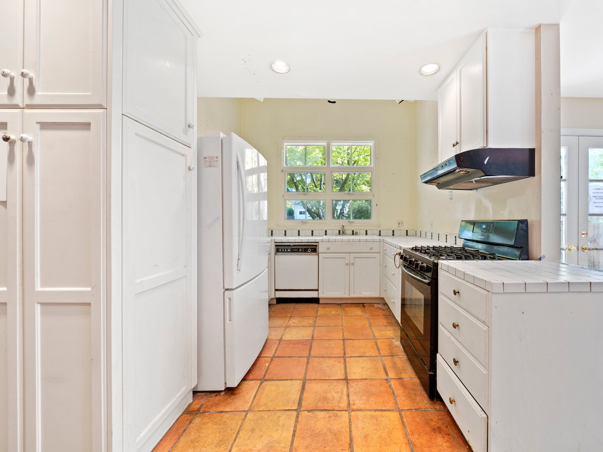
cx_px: 342
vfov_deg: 85.7
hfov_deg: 101.5
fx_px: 244
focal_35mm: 14
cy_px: 220
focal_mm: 12
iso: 100
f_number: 8
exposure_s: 1/1.25
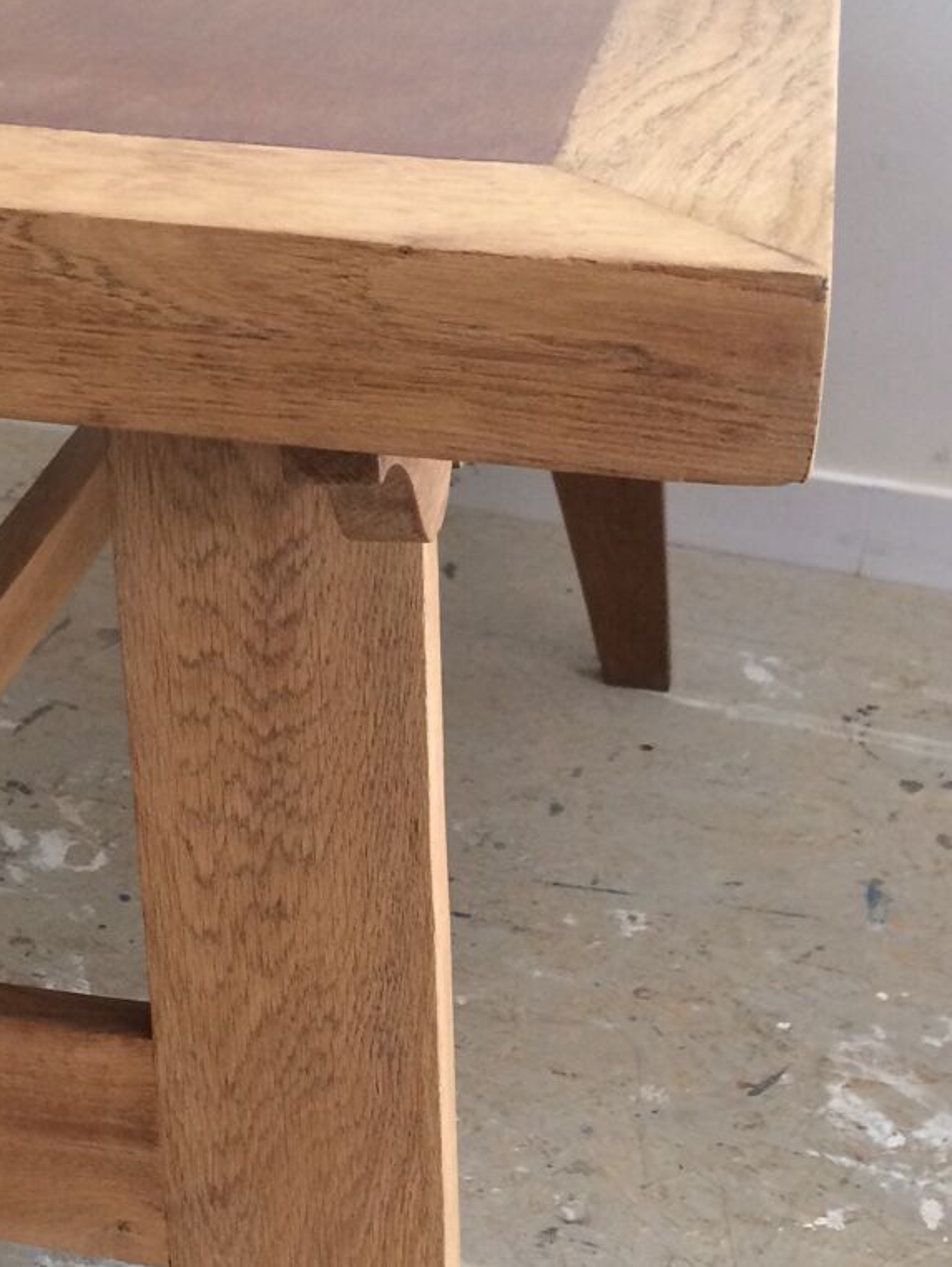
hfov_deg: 23.6
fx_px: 2272
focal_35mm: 62
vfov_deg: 31.0
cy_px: 792
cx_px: 347
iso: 80
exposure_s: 1/33
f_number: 2.2
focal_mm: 4.15
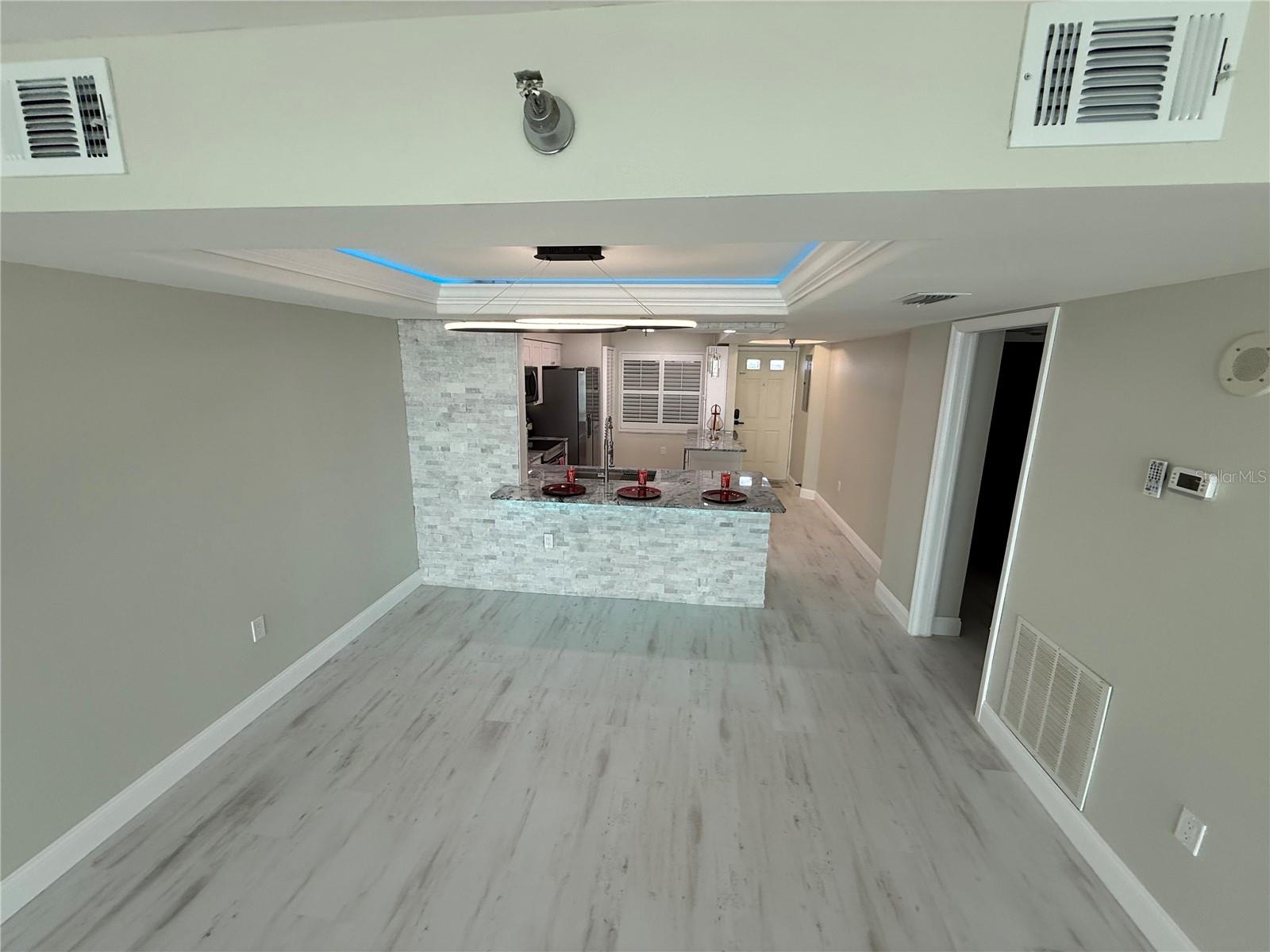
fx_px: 514
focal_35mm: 14
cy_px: 476
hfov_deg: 102.1
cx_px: 635
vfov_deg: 85.7
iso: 100
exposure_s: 1/251
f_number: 2.2
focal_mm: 2.22
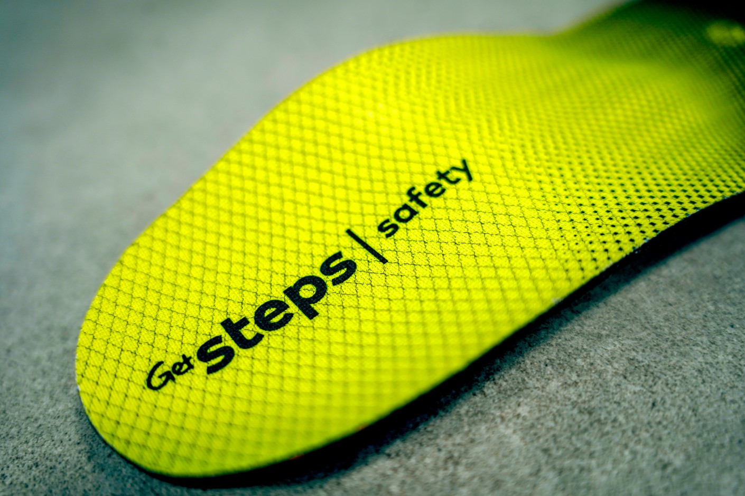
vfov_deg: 44.8
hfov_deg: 63.5
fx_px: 602
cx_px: 372
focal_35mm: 29
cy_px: 248
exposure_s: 1/60
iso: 500
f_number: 4
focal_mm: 29.1
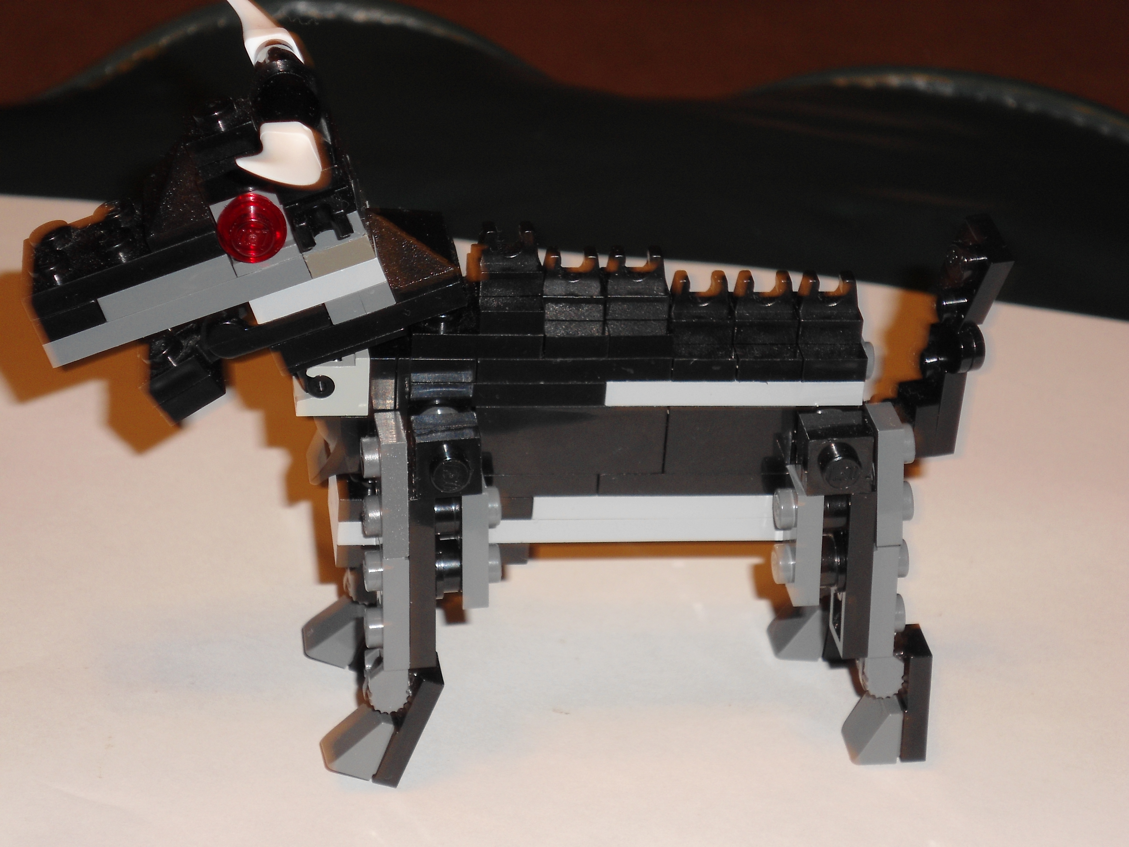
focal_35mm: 105
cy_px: 424
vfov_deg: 14.1
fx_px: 3425
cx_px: 564
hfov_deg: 18.7
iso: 80
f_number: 5.9
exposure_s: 1/8
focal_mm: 18.8
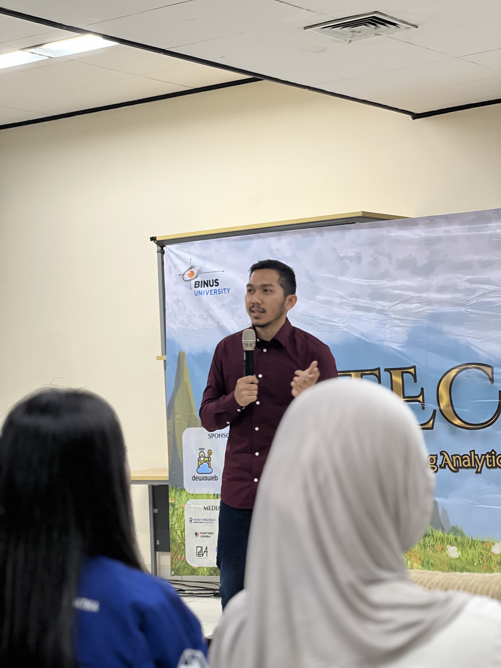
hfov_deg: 19.1
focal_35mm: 77
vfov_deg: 25.3
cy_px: 334
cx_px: 250
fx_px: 1486
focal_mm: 9
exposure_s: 1/33
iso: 125
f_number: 2.8
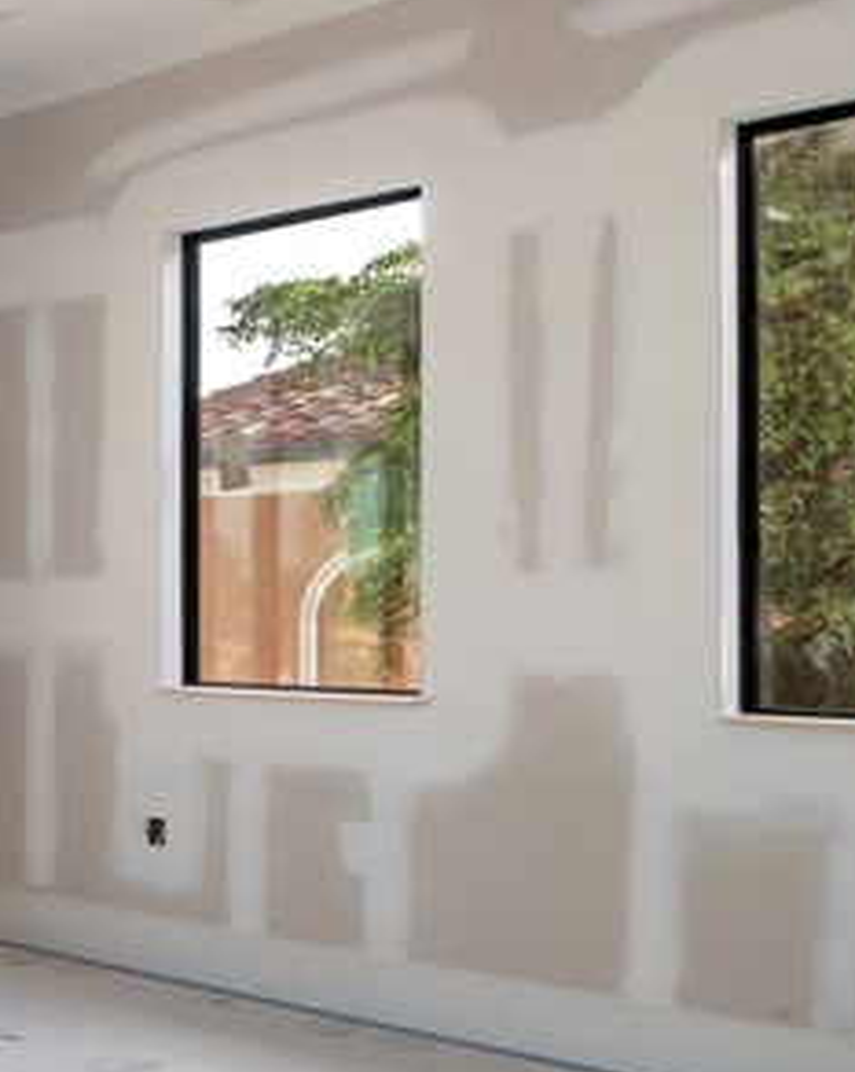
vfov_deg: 38.7
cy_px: 617
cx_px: -620
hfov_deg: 21.9
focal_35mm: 48
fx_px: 1521
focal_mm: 7
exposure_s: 1/20
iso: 200
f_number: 7.1
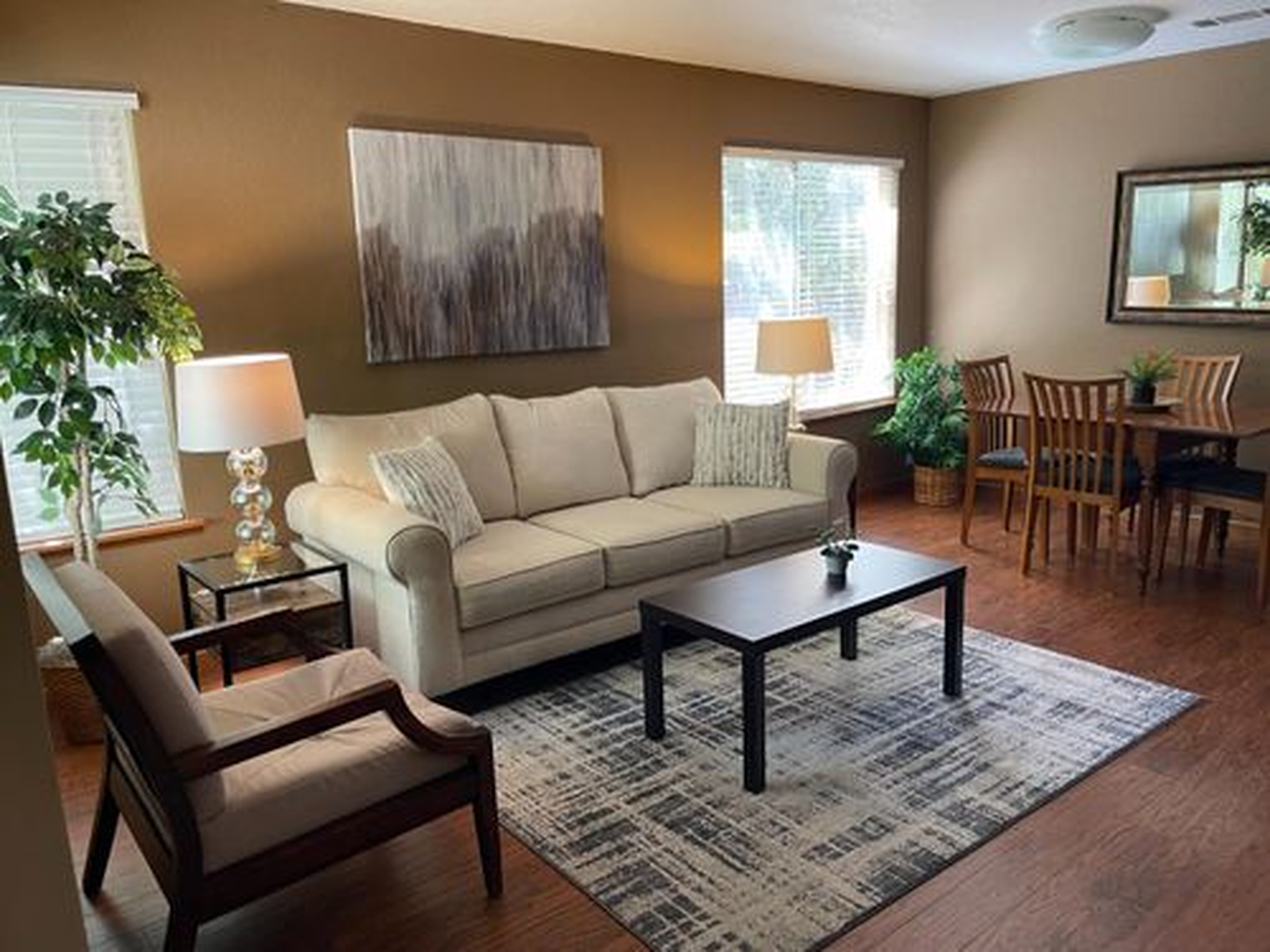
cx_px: 635
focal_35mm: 25
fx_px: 917
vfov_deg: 54.9
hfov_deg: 69.4
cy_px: 476
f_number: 1.6
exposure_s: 1/60
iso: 160
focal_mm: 5.1
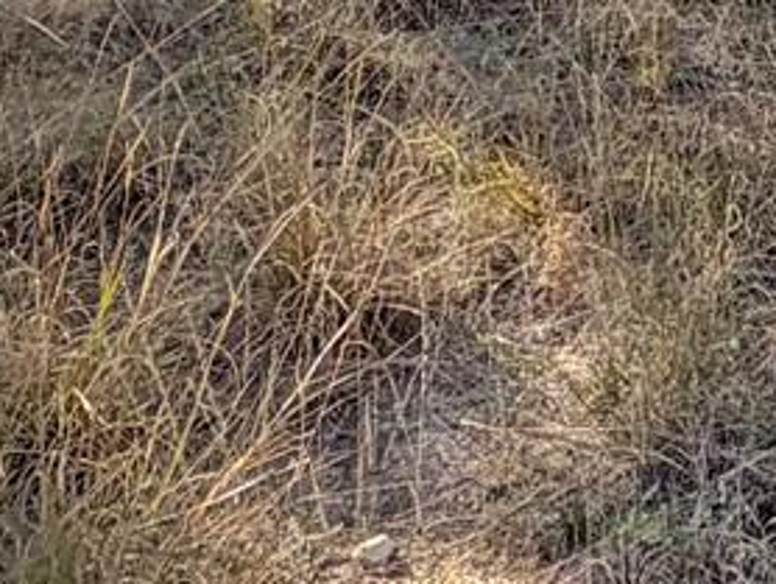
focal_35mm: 103
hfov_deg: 16.3
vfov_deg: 12.1
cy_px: -738
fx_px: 2311
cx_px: 1368
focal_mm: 2.22
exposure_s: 1/514
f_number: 2.2
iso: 40
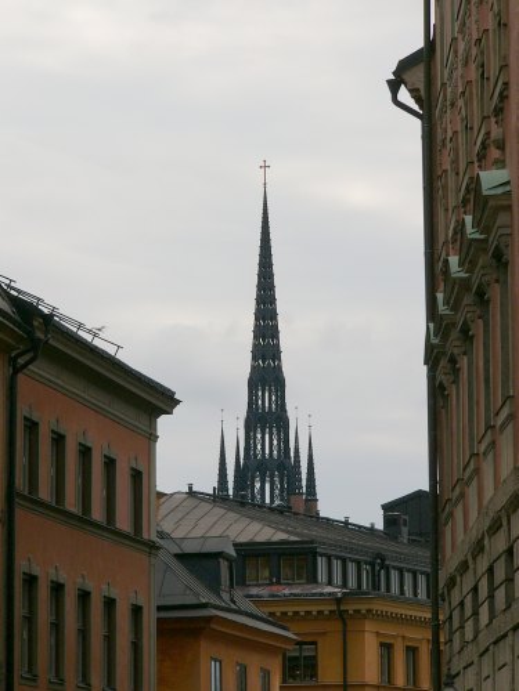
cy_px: 346
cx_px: 260
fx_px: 3219
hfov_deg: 9.2
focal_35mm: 161
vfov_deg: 12.3
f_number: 5.6
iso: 50
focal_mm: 26.8
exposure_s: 1/500
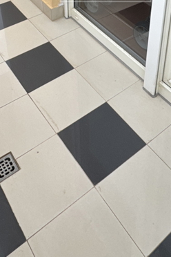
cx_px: 106
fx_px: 335
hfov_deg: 28.5
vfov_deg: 34.7
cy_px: -41
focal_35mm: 47
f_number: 2.2
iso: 50
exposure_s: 1/804
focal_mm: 2.22
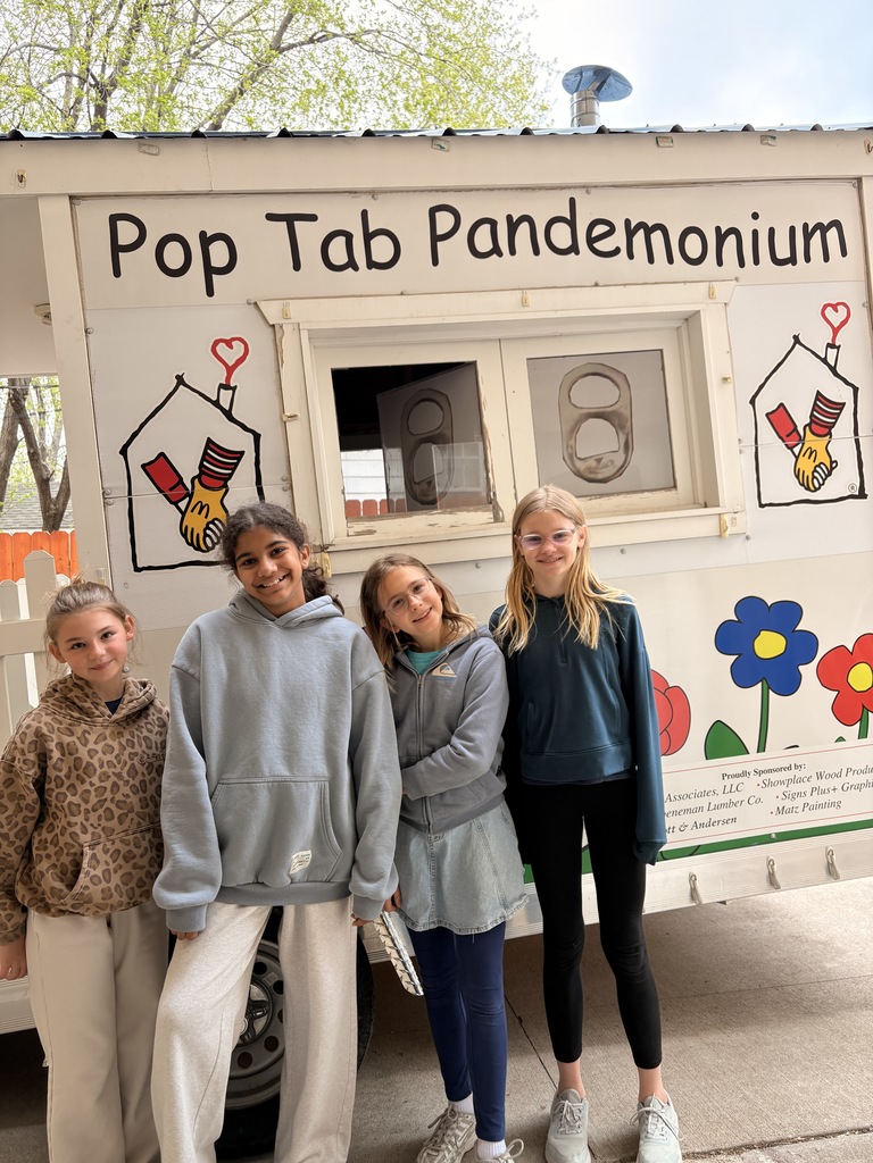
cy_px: 582
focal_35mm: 26
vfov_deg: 67.3
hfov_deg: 53.1
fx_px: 874
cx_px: 436
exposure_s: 1/277
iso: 64
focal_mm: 5.96
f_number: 1.6
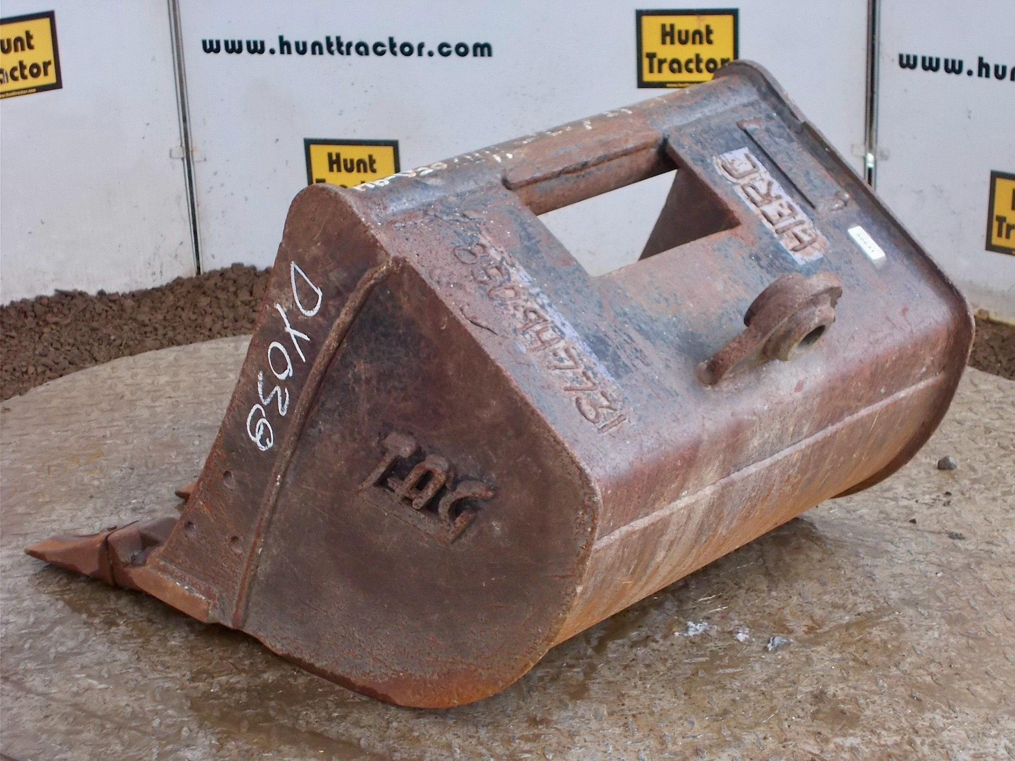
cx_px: 508
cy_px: 380
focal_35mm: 76
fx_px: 2228
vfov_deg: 19.4
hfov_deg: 25.7
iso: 200
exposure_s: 1/25
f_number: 5.8
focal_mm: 13.5
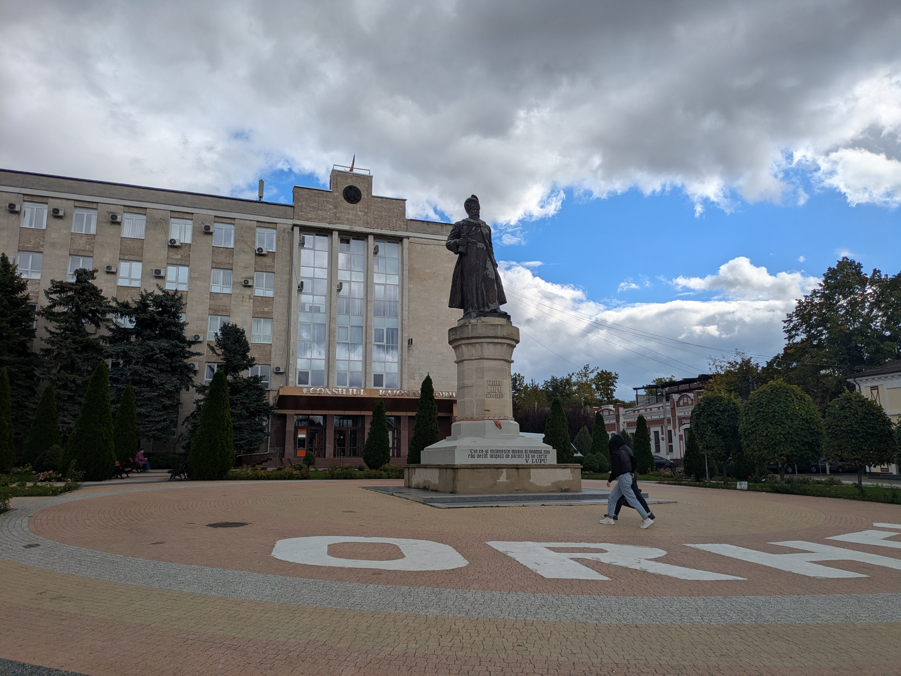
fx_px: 651
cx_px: 450
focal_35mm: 25
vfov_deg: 54.9
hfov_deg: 69.4
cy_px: 338
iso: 48
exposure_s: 1/2841
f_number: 1.89
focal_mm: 5.43
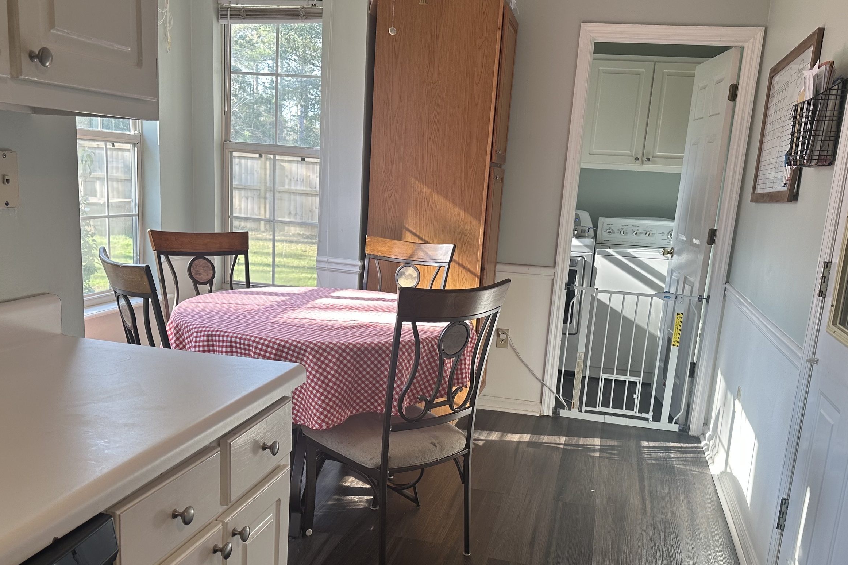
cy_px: 361
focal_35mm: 33
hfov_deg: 57.2
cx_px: 430
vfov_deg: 39.6
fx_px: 777
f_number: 1.78
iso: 100
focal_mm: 6.86
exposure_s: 1/120
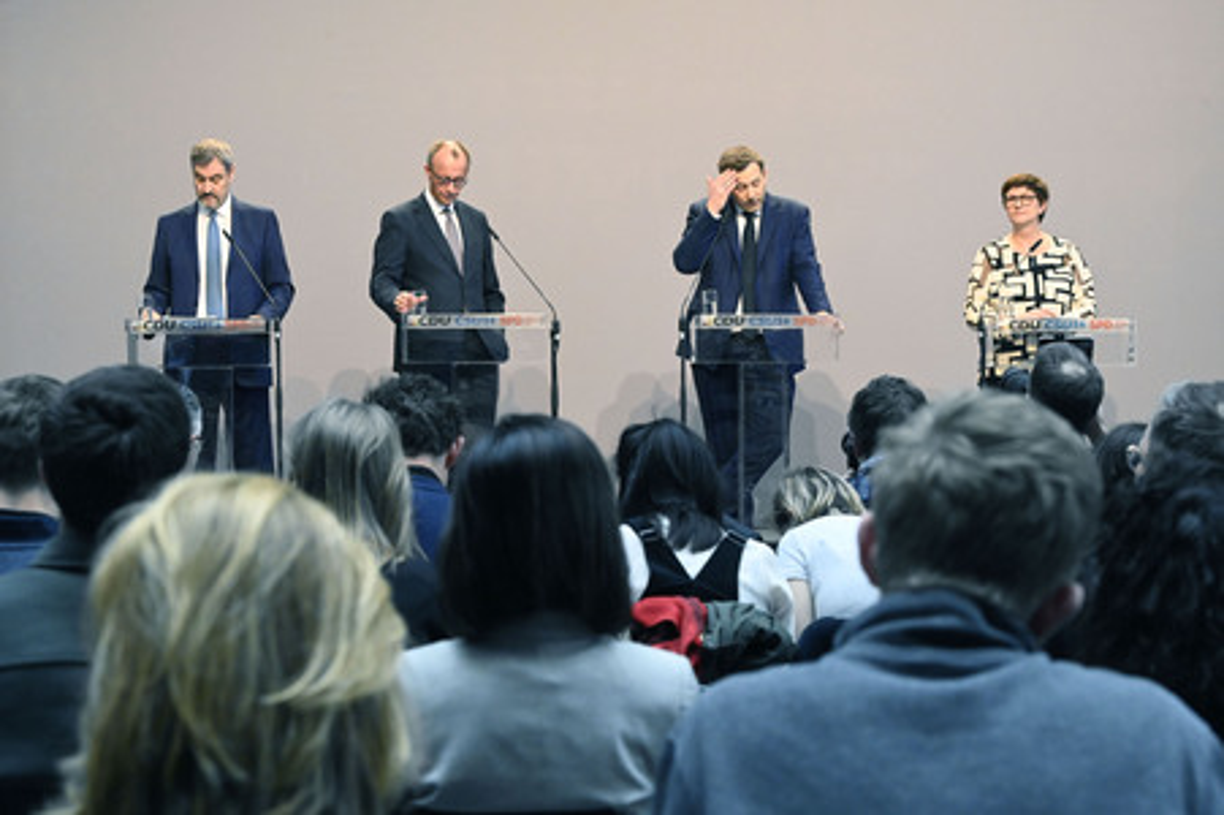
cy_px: 408
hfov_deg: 26.0
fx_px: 2650
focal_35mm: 78
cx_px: 612
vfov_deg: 17.5
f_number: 8
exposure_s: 1/640
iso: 12800
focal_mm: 78
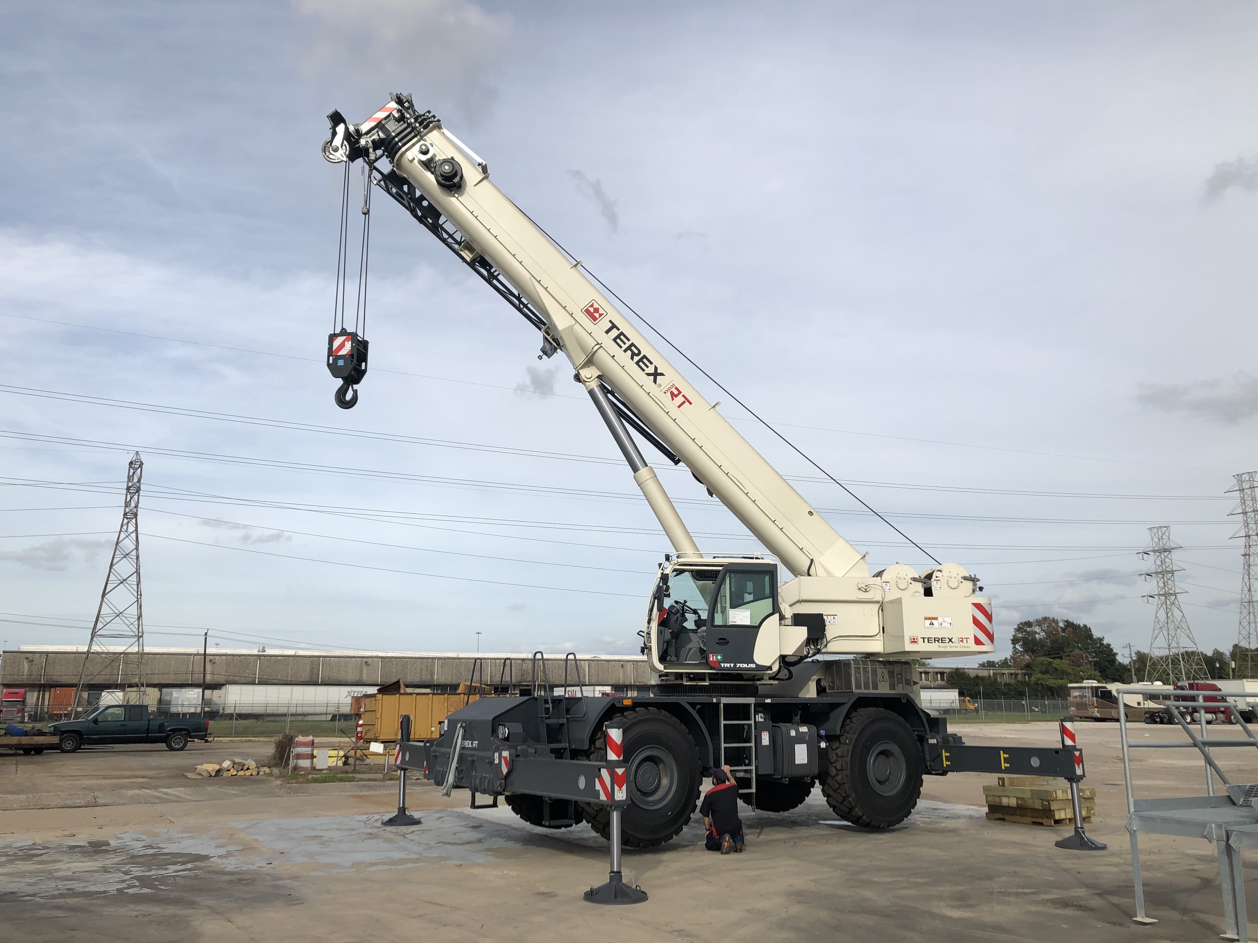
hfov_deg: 63.4
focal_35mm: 28
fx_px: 1018
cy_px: 472
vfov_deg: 49.7
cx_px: 629
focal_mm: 3.99
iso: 20
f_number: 1.8
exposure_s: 1/1736
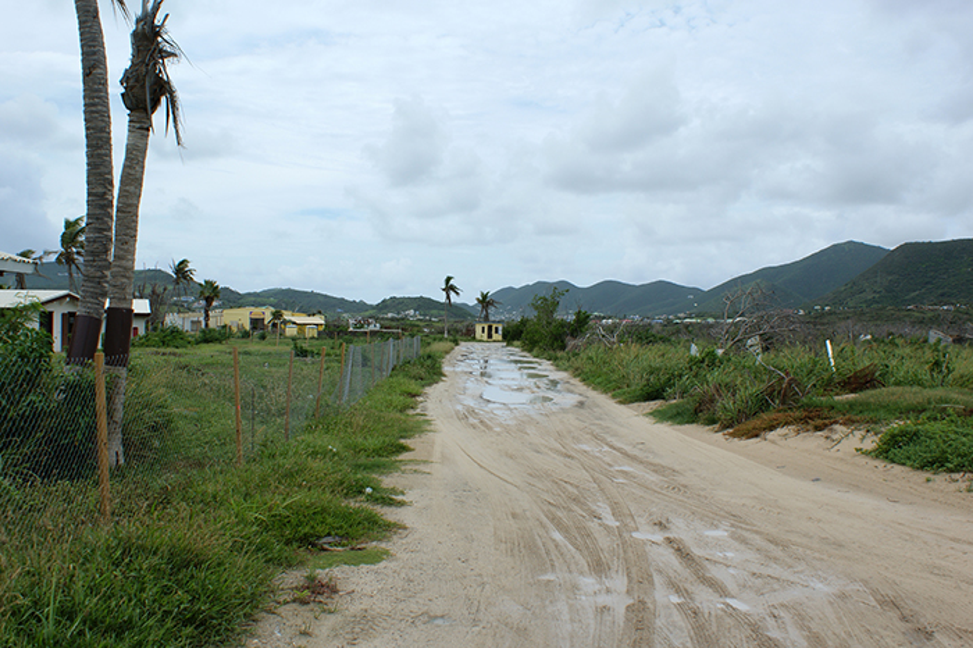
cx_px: 486
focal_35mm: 30
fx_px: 810
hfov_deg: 62.0
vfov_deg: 43.6
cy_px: 324
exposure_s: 1/250
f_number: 10
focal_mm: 20
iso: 100
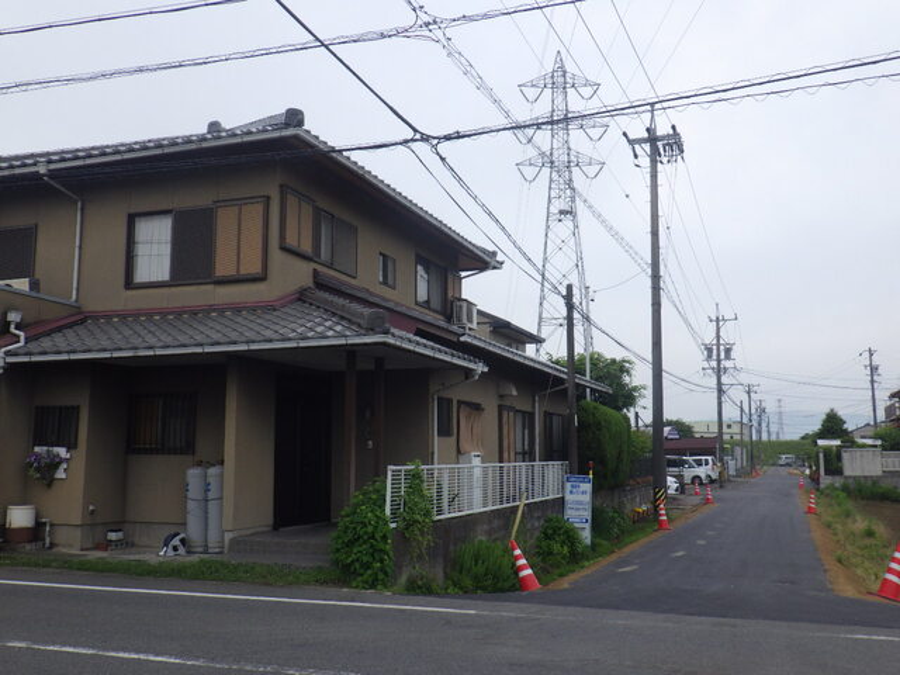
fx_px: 884
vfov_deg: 41.8
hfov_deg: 54.0
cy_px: 338
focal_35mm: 34
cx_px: 450
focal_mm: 6.1
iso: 125
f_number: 4.6
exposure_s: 1/400
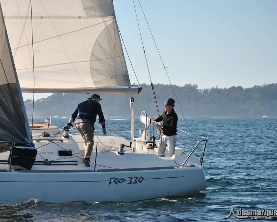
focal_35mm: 156
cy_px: 111
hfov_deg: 12.4
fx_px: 1278
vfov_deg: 9.9
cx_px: 121
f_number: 5.6
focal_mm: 92
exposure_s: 1/500
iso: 110
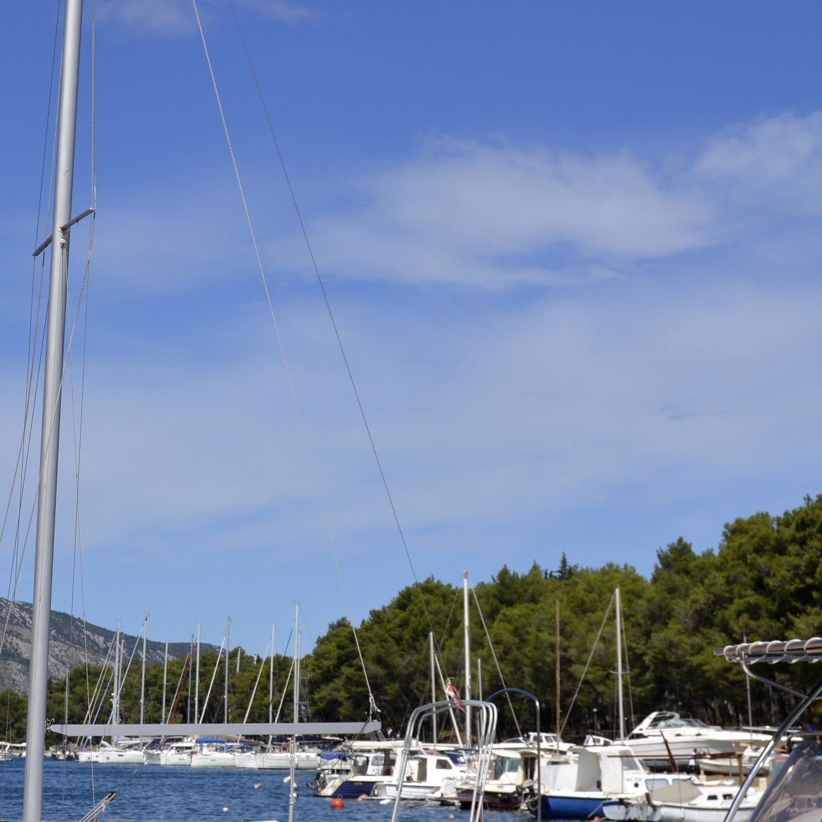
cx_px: 142
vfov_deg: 18.1
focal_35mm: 96
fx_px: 2579
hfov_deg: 17.9
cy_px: 524
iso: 100
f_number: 10
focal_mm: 38
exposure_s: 1/400
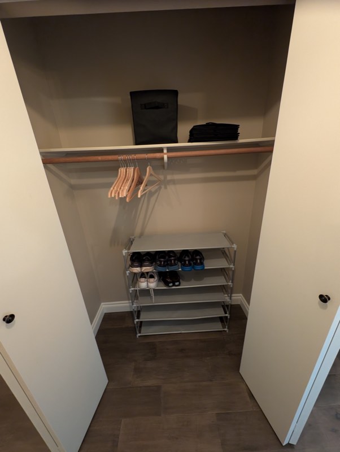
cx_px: 170
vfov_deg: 110.5
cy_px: 226
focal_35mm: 12
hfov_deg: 94.6
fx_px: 157
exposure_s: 1/24
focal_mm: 2.23
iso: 851
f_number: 1.95
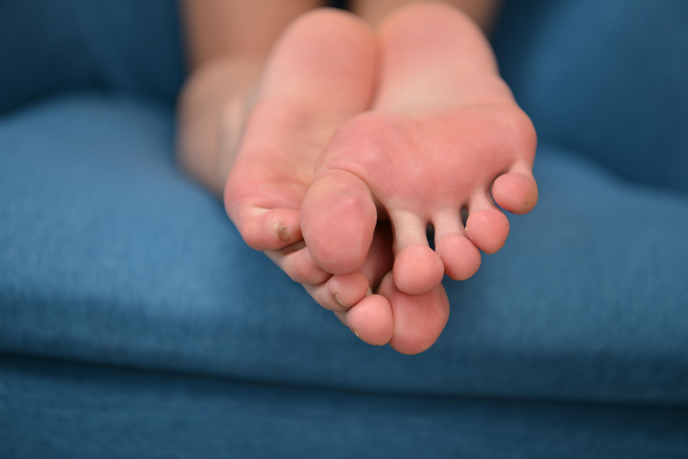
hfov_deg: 34.5
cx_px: 344
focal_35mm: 58
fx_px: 1109
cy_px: 230
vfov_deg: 23.4
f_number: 3.2
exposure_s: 1/125
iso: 100
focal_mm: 58
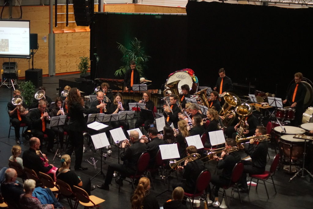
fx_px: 609
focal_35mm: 70
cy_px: 104
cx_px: 156
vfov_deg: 19.5
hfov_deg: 28.8
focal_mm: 70
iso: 6400
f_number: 4
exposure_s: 1/160
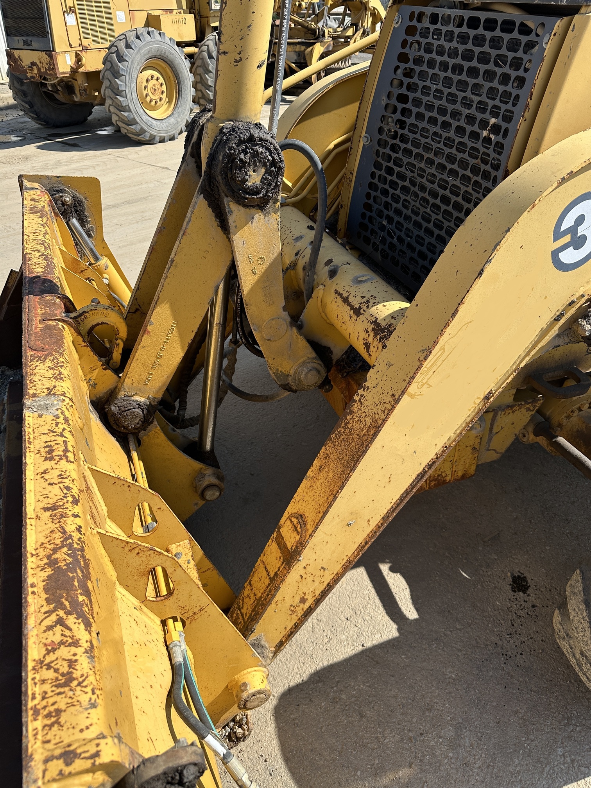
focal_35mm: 24
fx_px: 546
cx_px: 296
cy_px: 394
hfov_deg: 56.8
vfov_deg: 71.6
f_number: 1.78
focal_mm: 6.86
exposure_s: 1/2967
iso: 80
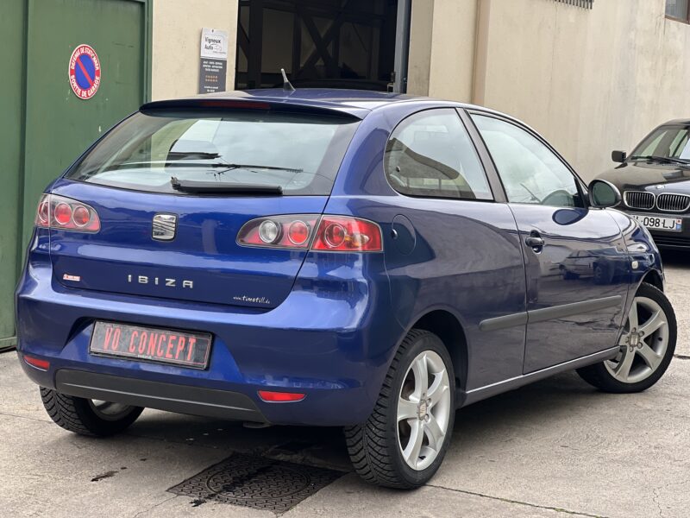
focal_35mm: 77
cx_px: 345
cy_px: 259
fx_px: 1535
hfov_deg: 25.3
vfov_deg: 19.1
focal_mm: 9
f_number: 2.8
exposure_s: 1/121
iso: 64
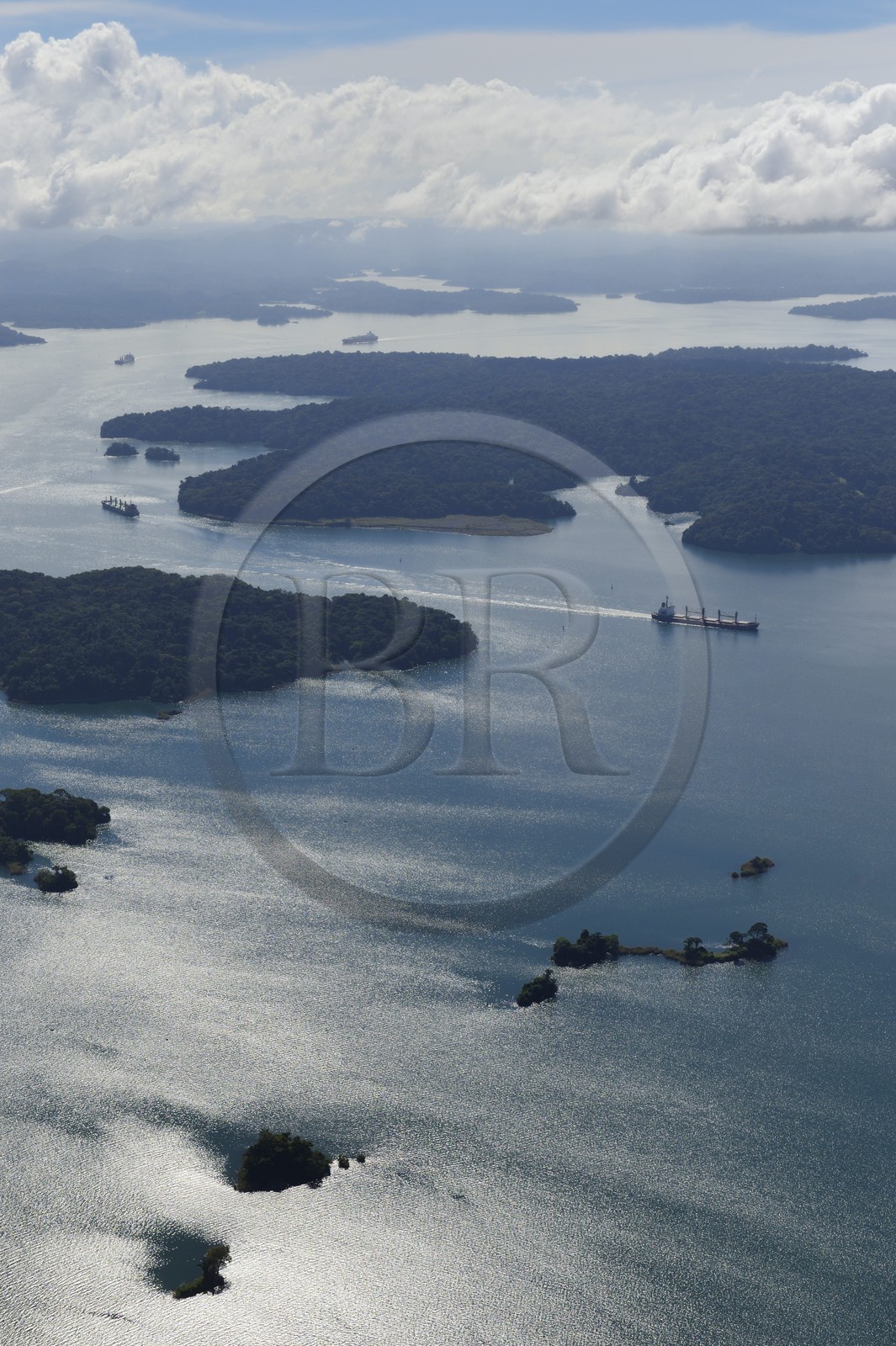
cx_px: 448
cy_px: 673
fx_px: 2317
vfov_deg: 32.4
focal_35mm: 62
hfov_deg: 21.9
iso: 320
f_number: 14
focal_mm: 62
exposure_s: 1/1000
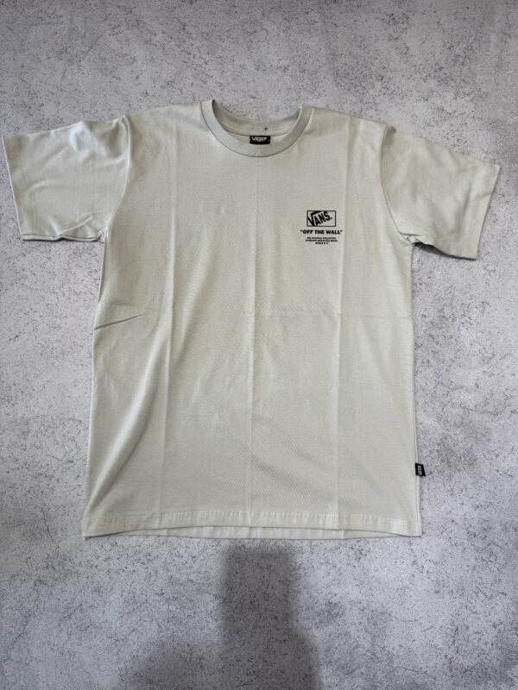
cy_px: 345
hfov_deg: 56.8
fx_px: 479
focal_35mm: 24
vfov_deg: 71.6
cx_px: 259
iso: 50
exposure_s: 1/100
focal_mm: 6.76
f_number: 1.78
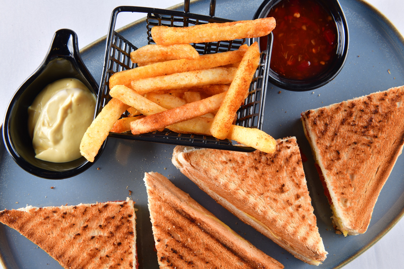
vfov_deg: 30.5
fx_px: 494
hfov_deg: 44.5
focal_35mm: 44
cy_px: 134
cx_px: 202
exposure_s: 1/160
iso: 80
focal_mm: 44
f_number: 18
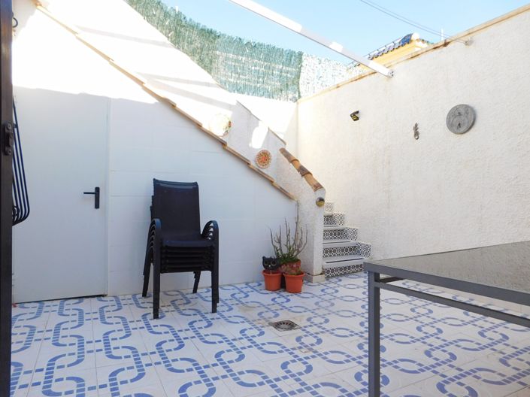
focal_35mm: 23
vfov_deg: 58.8
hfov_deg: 74.0
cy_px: 198
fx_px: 352
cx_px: 265
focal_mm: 4
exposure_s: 1/500
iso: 125
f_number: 3
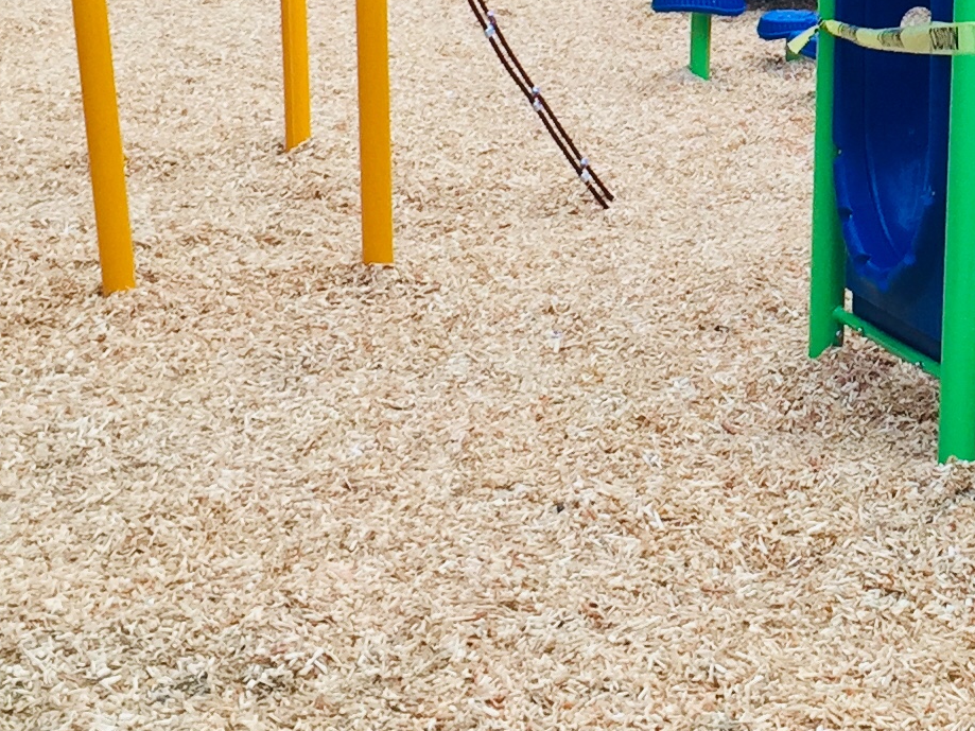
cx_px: 1206
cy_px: -241
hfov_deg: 18.0
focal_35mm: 103
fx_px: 2901
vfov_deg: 13.8
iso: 40
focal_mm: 4.15
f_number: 2.2
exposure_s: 1/60
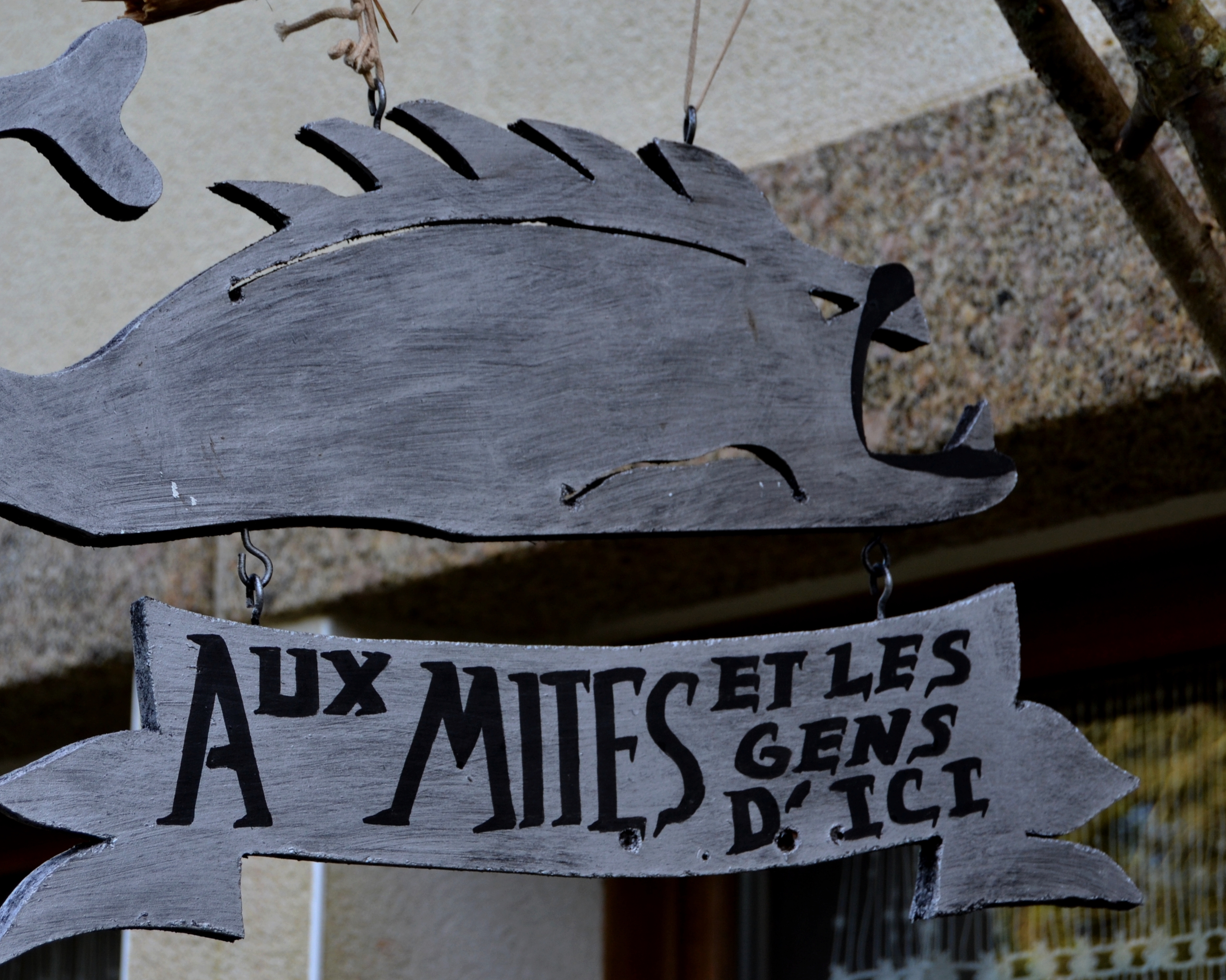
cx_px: 492
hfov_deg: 18.8
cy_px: 547
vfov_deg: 15.1
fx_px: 3701
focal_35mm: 102
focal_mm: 48
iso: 220
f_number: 5.6
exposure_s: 1/125
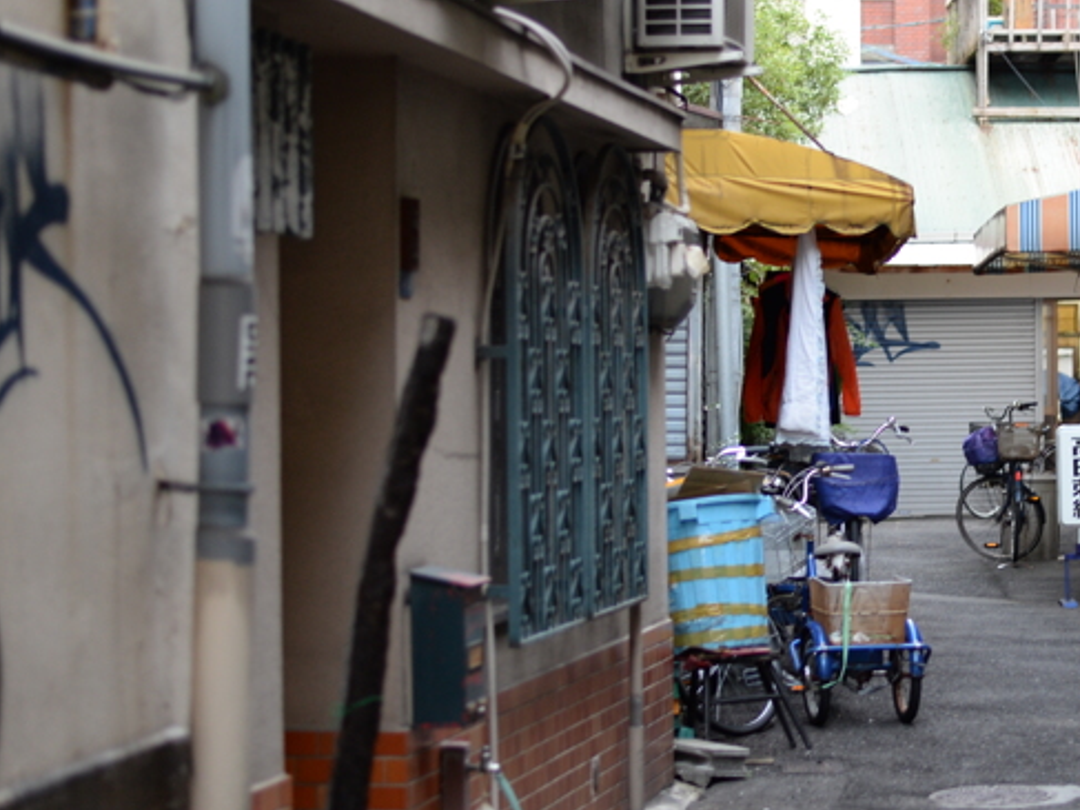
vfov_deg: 14.6
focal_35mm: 101
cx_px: 923
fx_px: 3150
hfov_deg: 19.2
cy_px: 407
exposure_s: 1/50
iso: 640
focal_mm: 50
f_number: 2
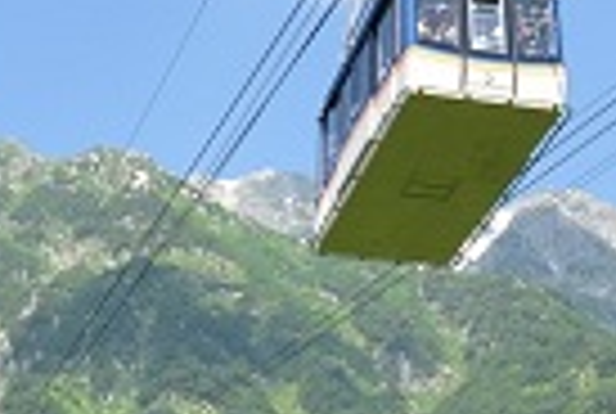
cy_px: 189
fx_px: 2023
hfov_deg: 17.3
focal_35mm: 118
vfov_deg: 11.7
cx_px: 202
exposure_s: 1/250
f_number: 8
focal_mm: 18
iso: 160
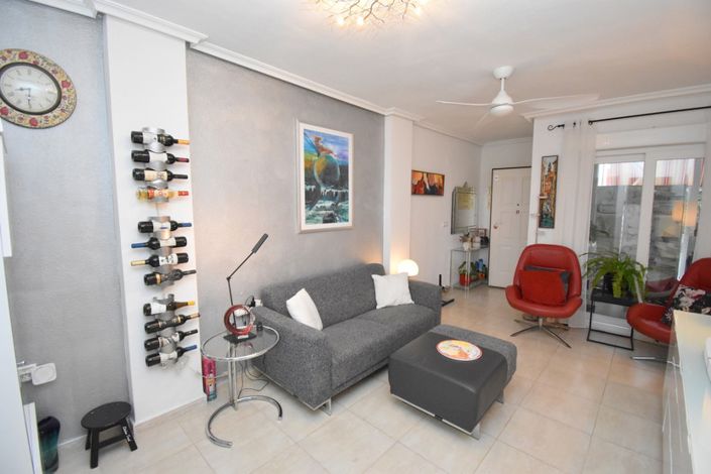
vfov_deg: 77.3
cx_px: 356
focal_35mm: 15
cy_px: 237
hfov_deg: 100.4
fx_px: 296
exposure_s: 1/125
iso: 3600
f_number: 4.5
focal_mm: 10
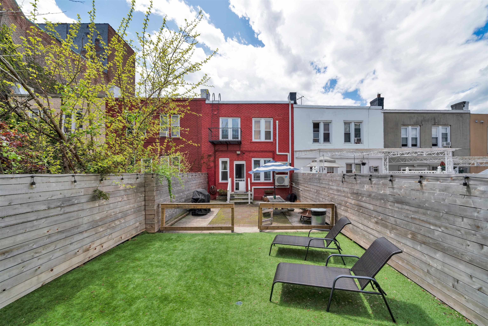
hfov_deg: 112.6
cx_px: 244
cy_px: 163
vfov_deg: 90.0
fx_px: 163
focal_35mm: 12
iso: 100
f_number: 8
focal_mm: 12
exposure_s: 1/200
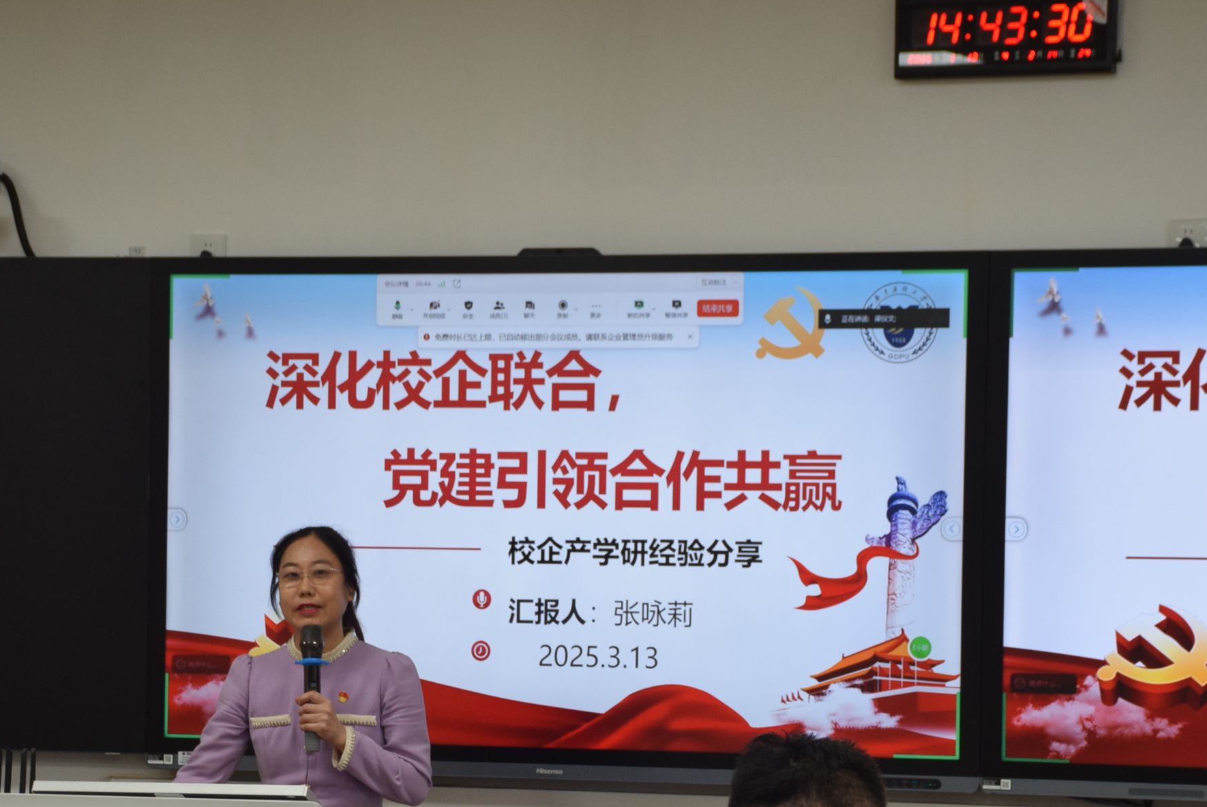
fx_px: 4764
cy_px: 631
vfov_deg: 9.7
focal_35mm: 142
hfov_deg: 14.4
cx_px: 566
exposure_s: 1/60
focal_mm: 56
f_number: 4.8
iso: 640
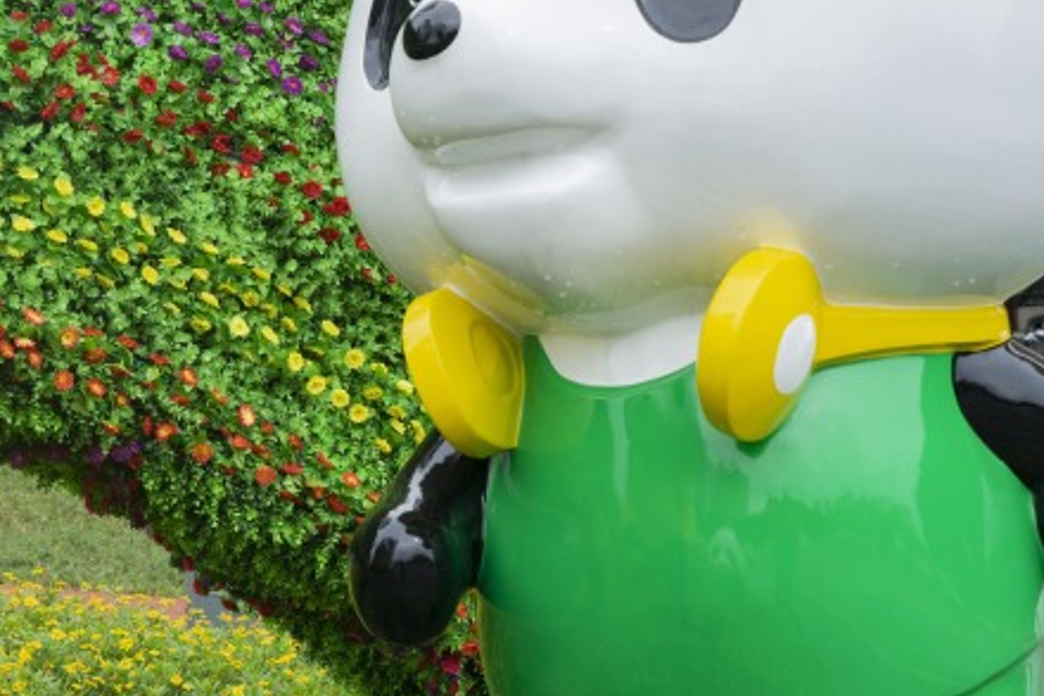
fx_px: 2493
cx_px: 209
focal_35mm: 86
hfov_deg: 23.3
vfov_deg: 15.8
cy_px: 213
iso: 320
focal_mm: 35
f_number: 6.3
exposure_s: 1/500
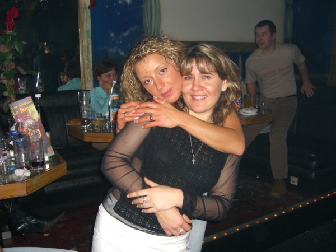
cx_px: 168
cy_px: 126
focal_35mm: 38
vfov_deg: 37.7
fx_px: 369
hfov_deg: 49.0
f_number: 2.8
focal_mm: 7.9
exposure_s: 1/60
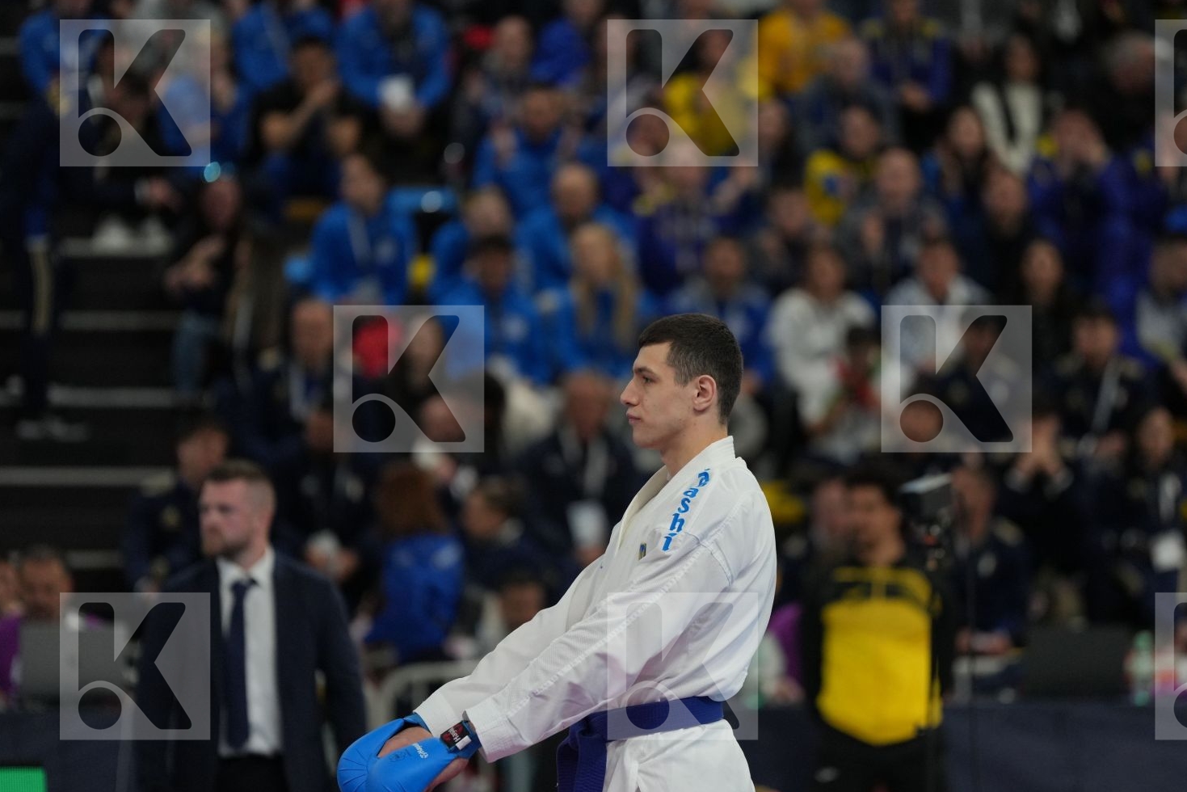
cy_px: 379
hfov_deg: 8.4
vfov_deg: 5.6
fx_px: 8079
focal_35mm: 245
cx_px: 683
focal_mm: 200
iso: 1600
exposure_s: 1/1000
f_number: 2.8
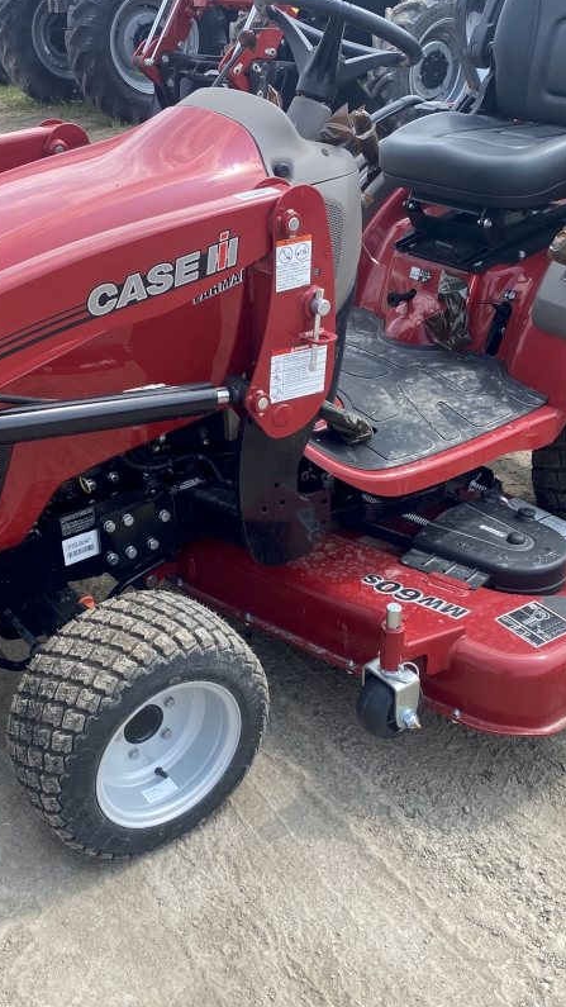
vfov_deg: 52.8
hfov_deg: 31.0
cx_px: 210
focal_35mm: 38
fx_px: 1014
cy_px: 502
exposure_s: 1/949
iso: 32
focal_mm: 4.25
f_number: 1.8
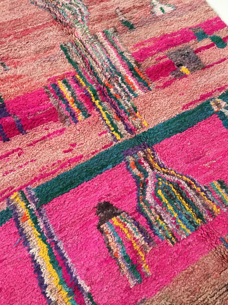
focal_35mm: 32
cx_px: 121
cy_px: 146
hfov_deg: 44.1
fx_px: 281
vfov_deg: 56.8
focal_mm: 4.15
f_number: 2.2
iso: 250
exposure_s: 1/25
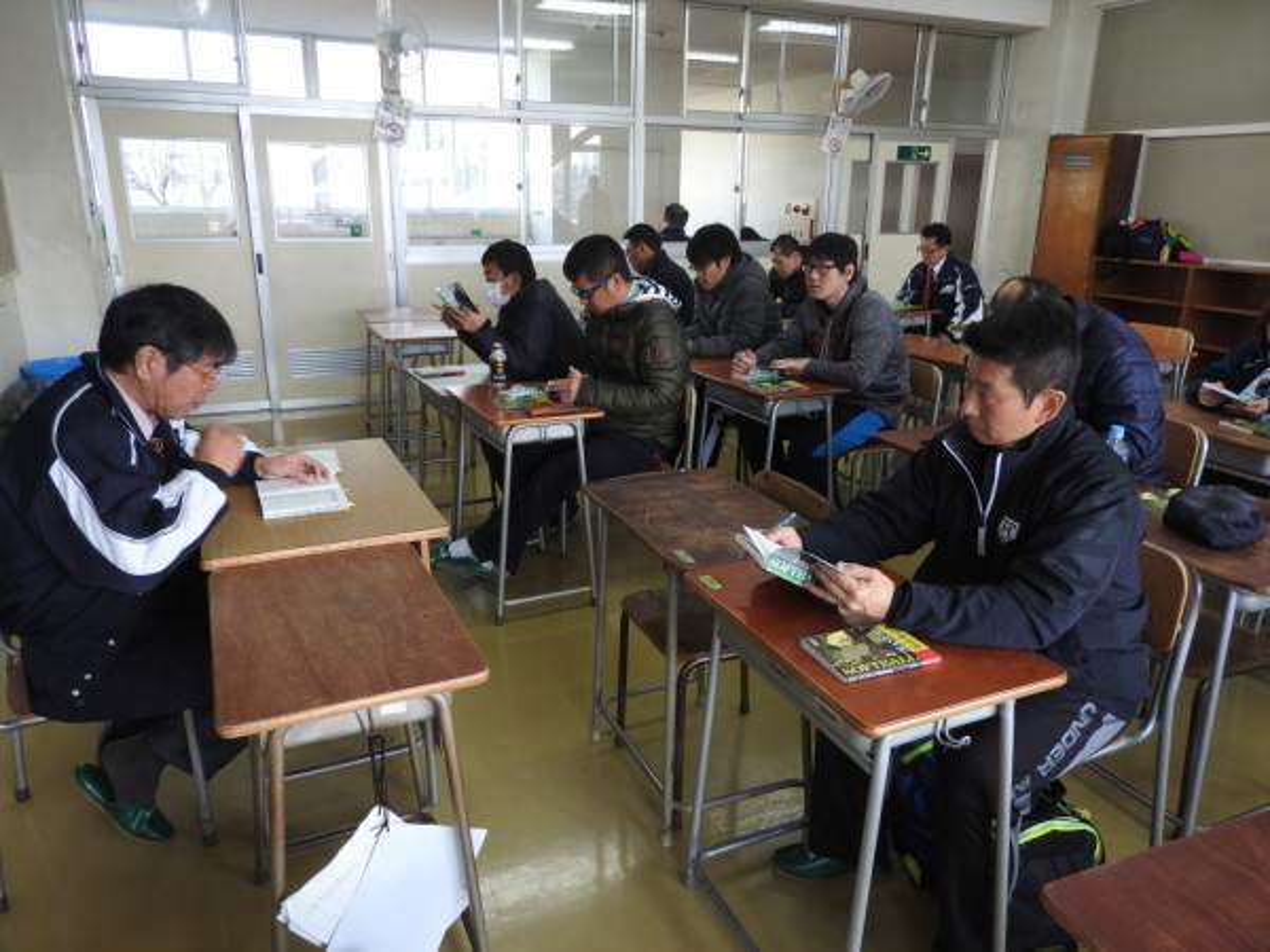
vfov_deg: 56.8
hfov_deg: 71.6
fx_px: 881
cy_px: 476
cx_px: 635
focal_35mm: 24
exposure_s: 1/50
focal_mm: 4.3
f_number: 3.3
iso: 100
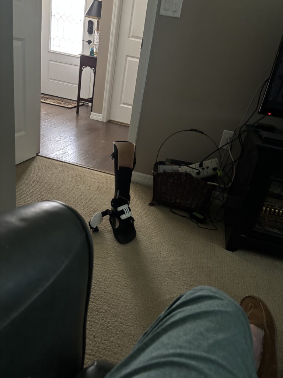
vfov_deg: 67.3
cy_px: 189
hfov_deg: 53.1
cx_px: 142
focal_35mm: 26
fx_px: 283
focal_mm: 5.96
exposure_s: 1/30
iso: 640
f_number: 1.6
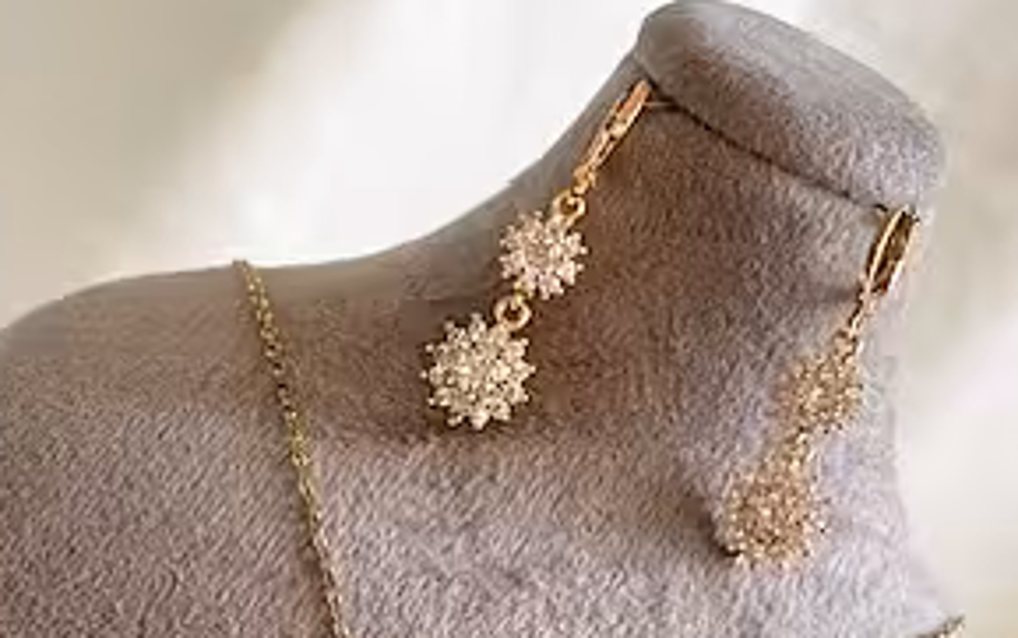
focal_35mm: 61
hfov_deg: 33.3
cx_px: 402
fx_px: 1693
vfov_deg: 20.1
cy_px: 751
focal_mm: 4.2
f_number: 1.6
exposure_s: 1/117
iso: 125
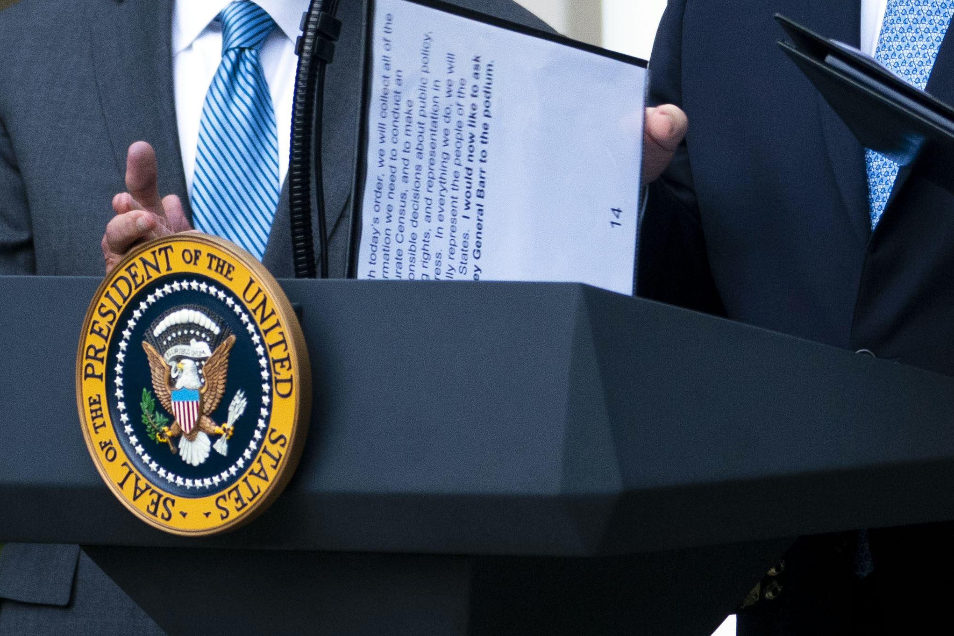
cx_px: 940
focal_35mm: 529
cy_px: -115
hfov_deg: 3.9
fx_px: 14016
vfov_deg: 2.6
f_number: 5.6
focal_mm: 180
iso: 1600
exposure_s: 1/400
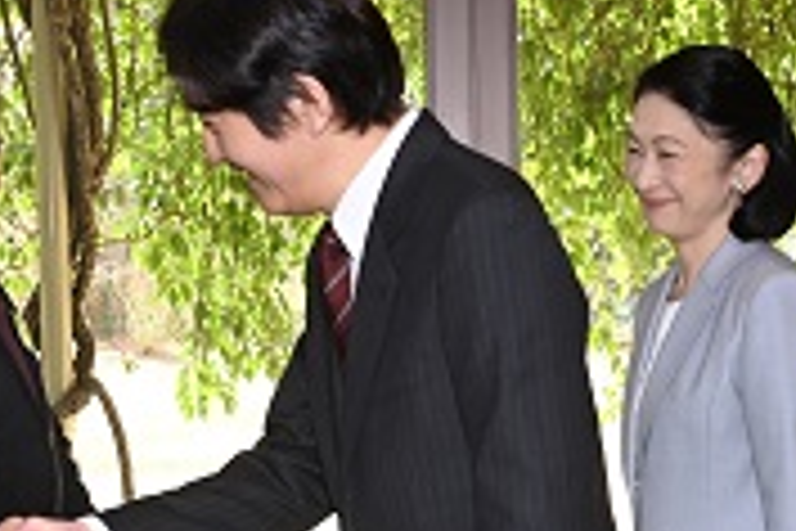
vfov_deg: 12.1
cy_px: 403
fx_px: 2498
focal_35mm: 113
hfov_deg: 17.9
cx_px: 112
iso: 800
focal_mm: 50
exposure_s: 1/80
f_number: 8
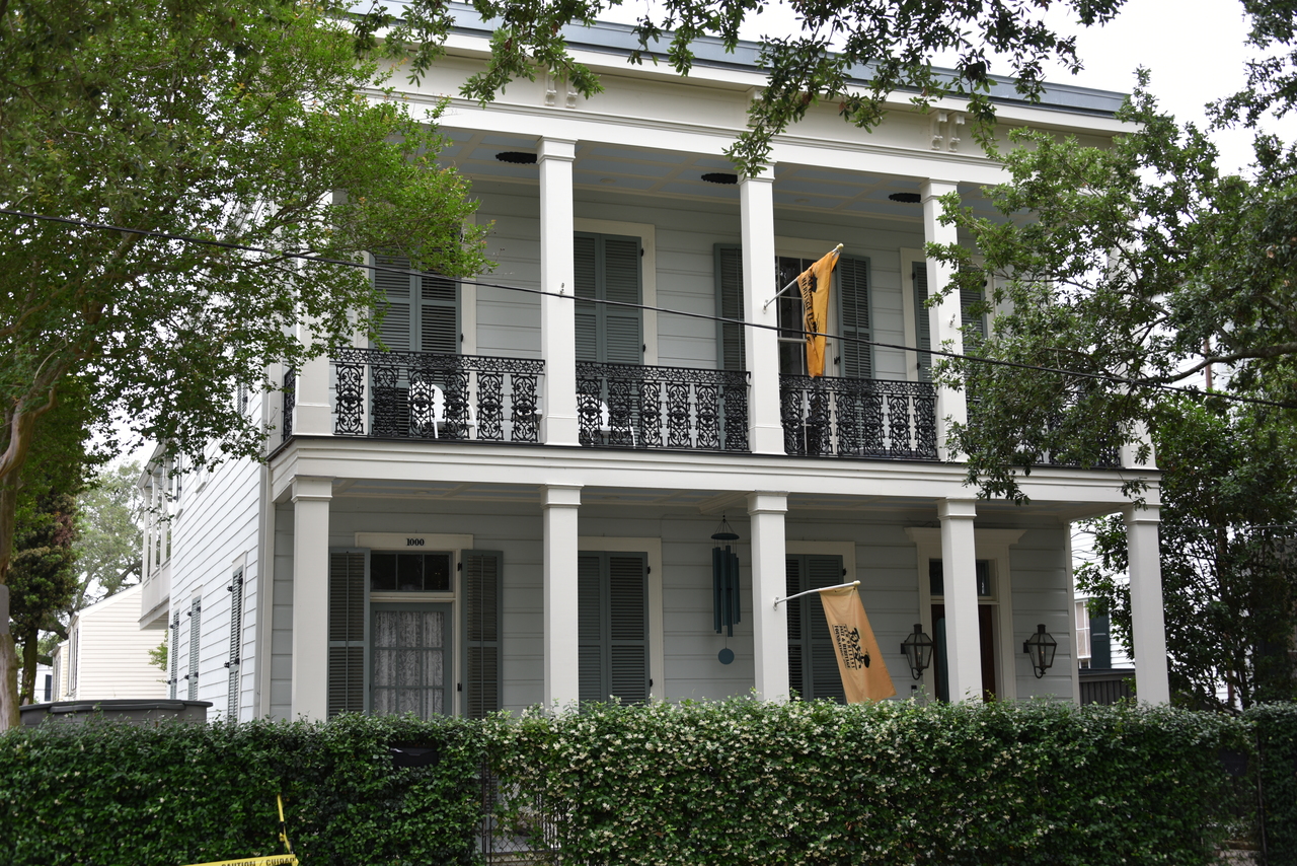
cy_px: 433
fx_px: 1622
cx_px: 648
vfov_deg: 29.9
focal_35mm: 45
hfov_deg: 43.6
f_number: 5.6
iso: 100
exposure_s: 1/125
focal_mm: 45
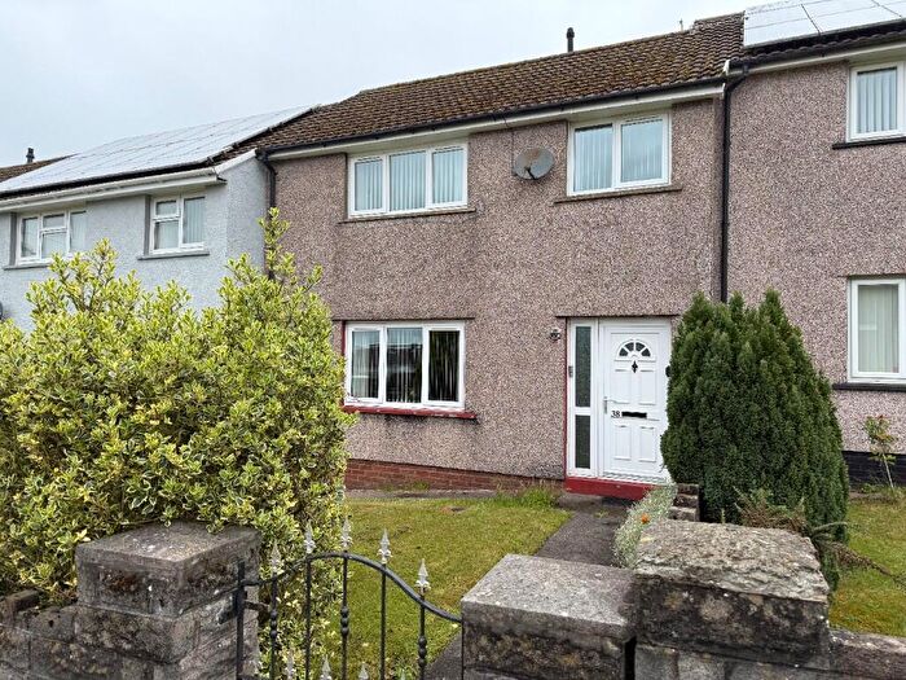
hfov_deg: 71.6
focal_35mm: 24
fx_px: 628
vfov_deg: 56.8
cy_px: 340
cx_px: 453
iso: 100
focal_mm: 6.76
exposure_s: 1/708
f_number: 1.78
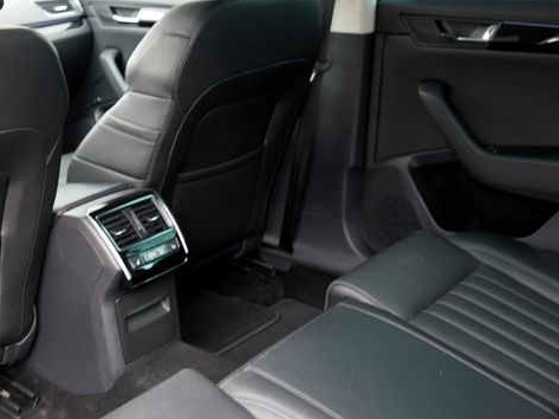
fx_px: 807
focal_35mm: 50
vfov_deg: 29.1
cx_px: 171
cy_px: 197
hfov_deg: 37.7
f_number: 4
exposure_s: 1/60
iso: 320
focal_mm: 24
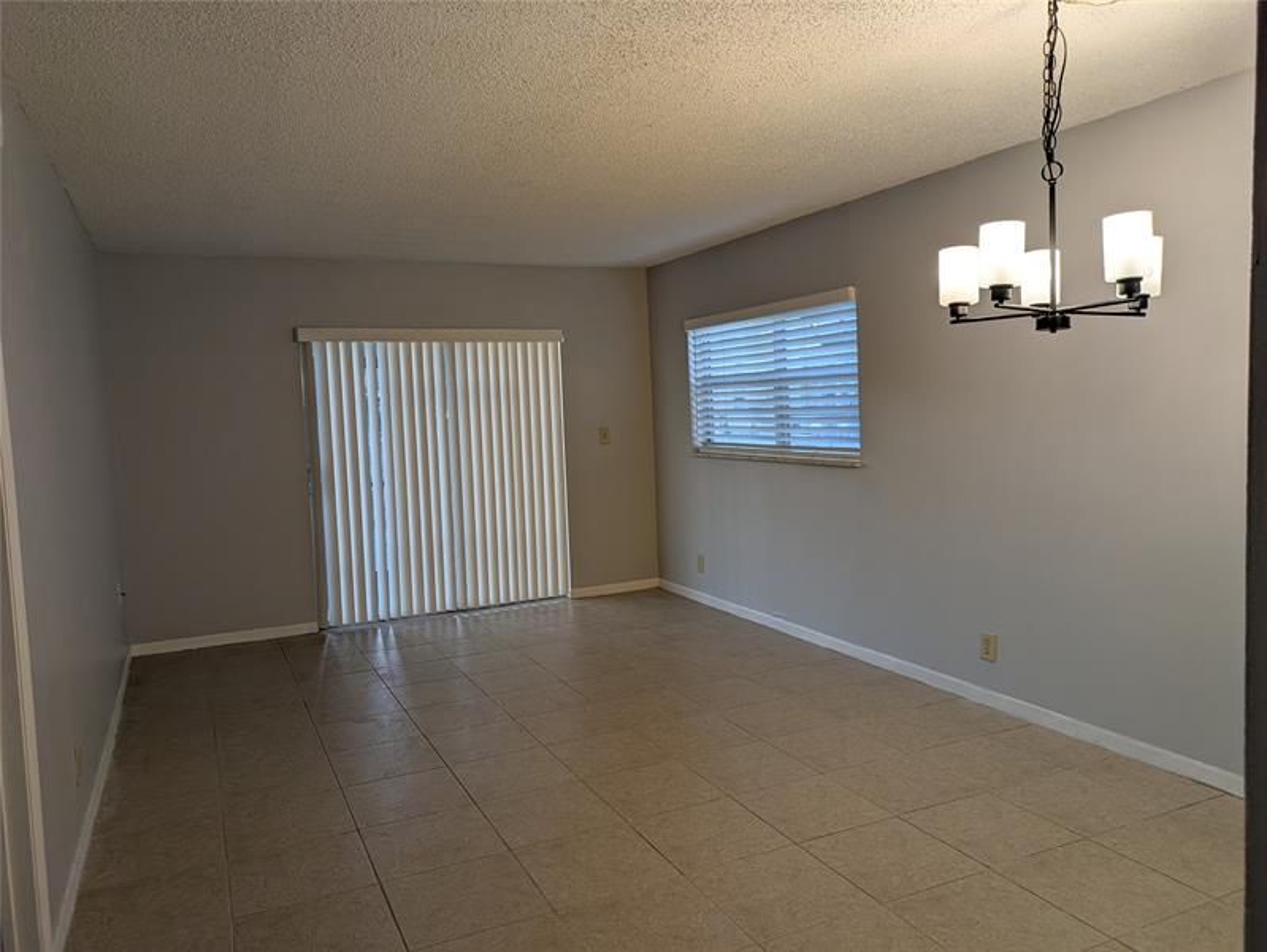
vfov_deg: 54.9
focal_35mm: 25
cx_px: 634
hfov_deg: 69.4
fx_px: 915
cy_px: 476
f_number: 1.89
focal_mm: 5.43
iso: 52
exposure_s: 1/120
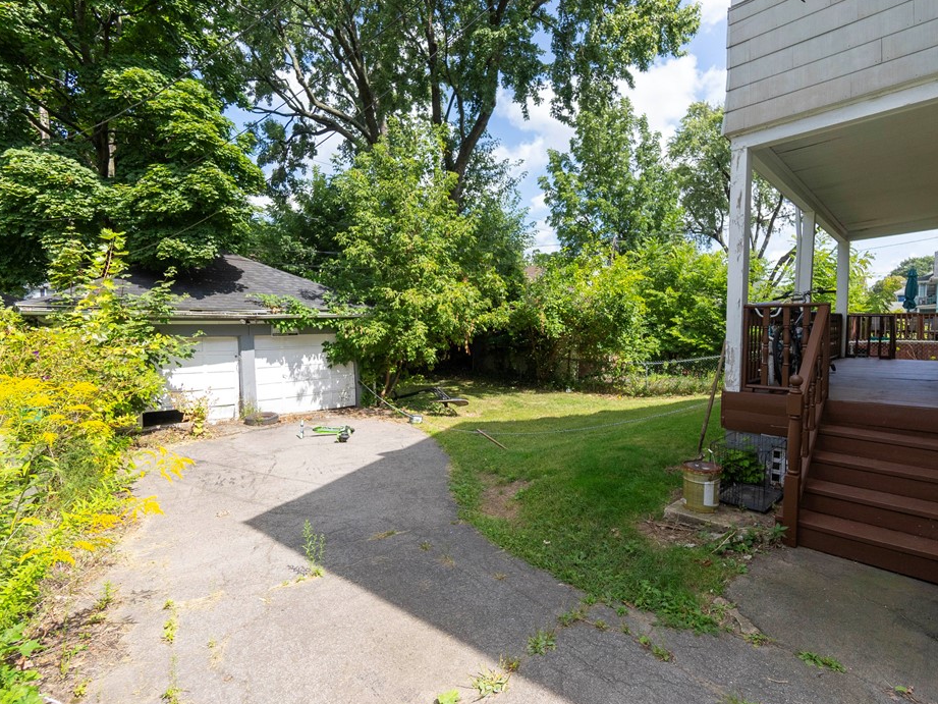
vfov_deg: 74.7
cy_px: 345
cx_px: 514
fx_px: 461
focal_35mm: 17
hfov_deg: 90.7
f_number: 5.6
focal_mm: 10
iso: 500
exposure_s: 1/1000
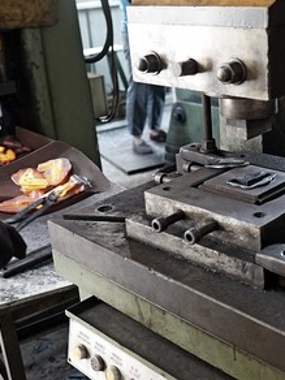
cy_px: 186
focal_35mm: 43
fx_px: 472
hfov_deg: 33.5
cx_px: 173
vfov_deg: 43.8
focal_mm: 29
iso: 4000
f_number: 3.5
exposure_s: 1/160
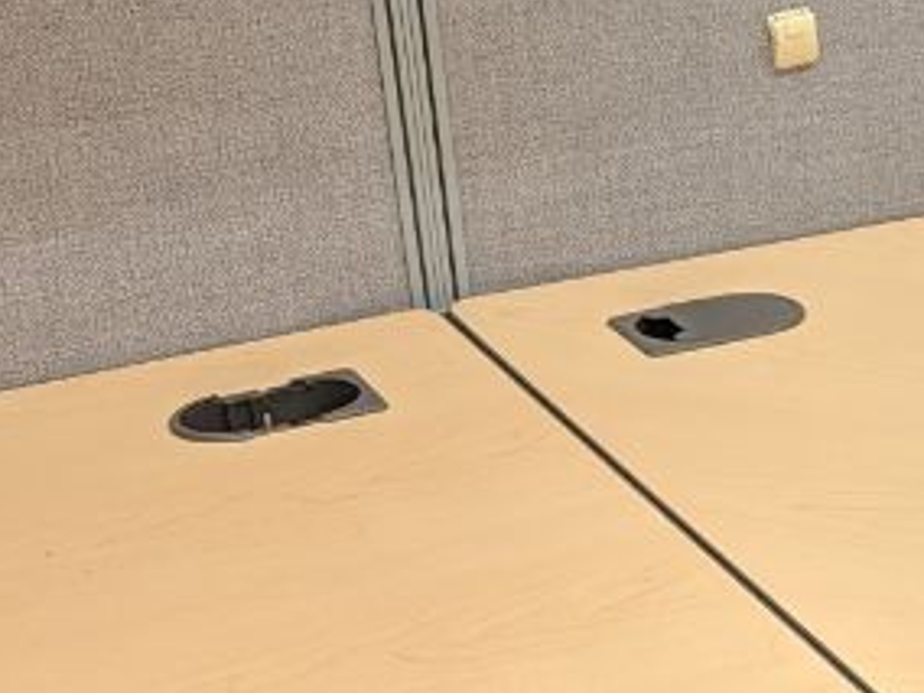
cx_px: 1425
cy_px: 602
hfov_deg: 15.7
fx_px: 3043
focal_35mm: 114
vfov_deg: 12.9
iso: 144
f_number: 1.8
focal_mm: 4.44
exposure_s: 1/24
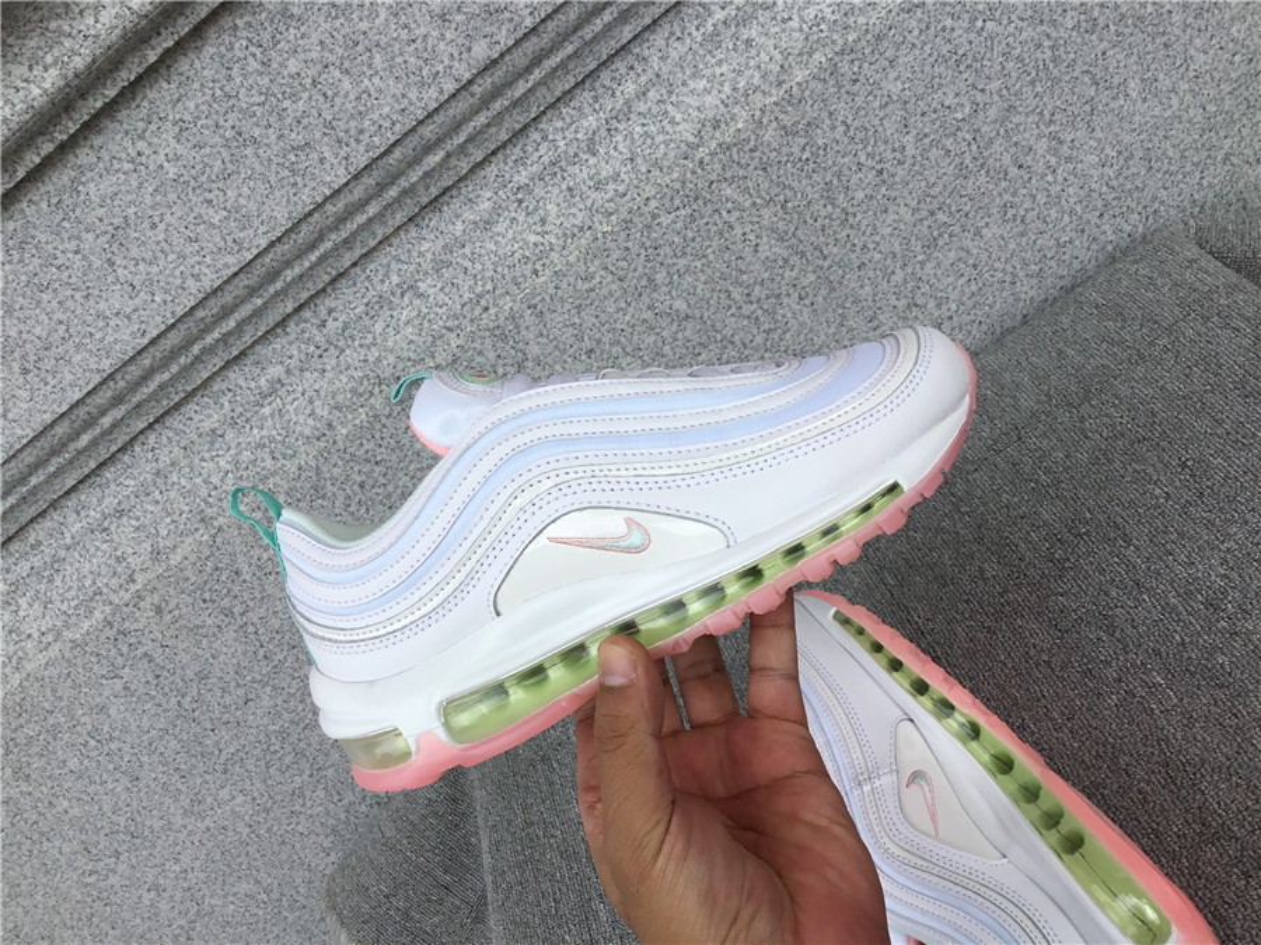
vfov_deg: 45.4
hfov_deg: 58.4
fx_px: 1129
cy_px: 472
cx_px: 630
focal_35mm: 31
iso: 25
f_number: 2.4
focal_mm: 3.3
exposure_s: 1/637
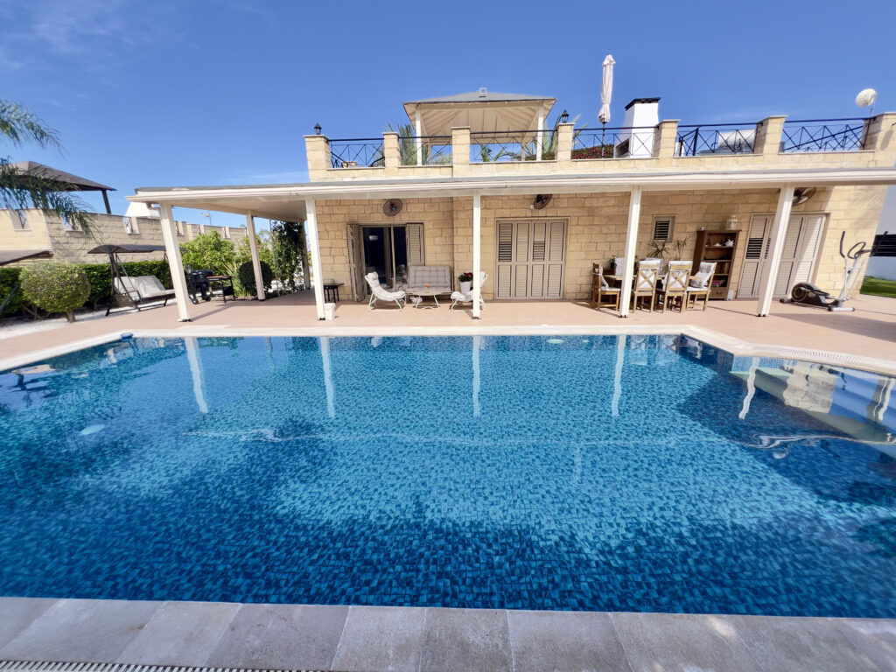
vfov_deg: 89.9
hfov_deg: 106.2
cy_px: 336
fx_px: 336
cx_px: 448
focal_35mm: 13
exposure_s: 1/475
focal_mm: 1.57
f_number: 1.8
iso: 32
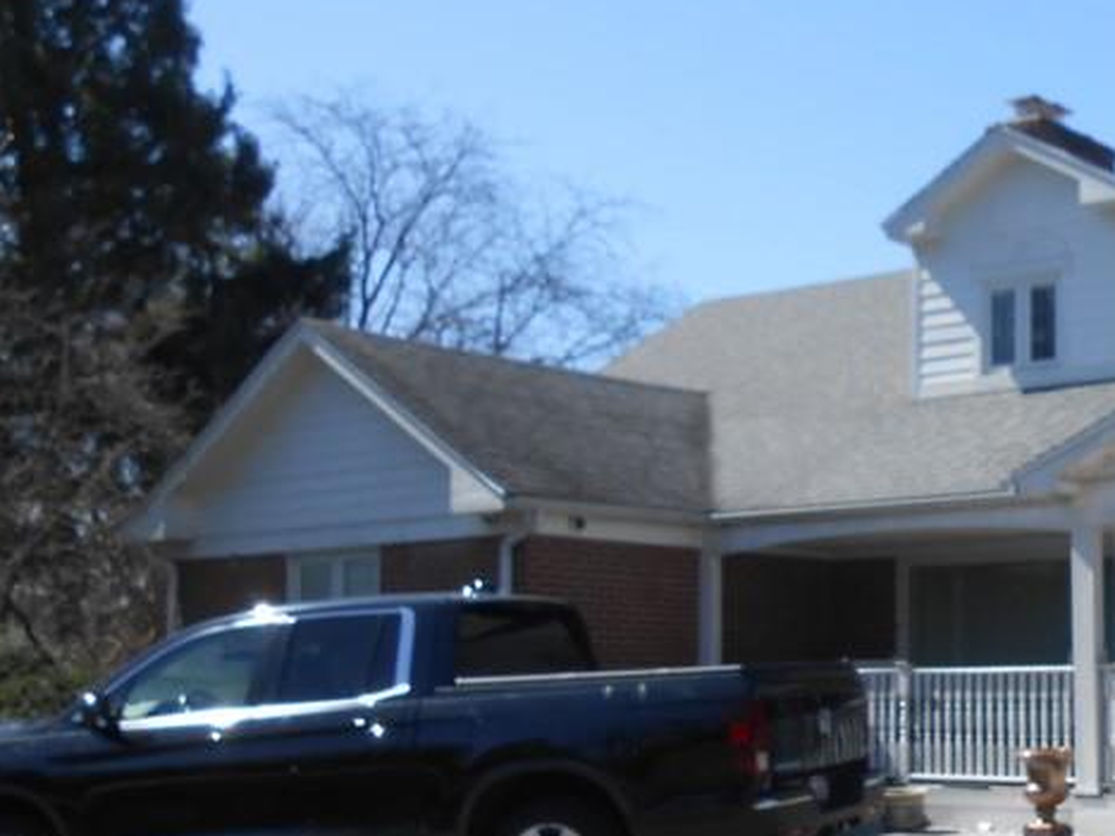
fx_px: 1836
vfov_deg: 25.5
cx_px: 1027
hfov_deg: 32.0
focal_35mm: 57
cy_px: 585
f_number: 3.5
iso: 80
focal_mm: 4.6
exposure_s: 1/640
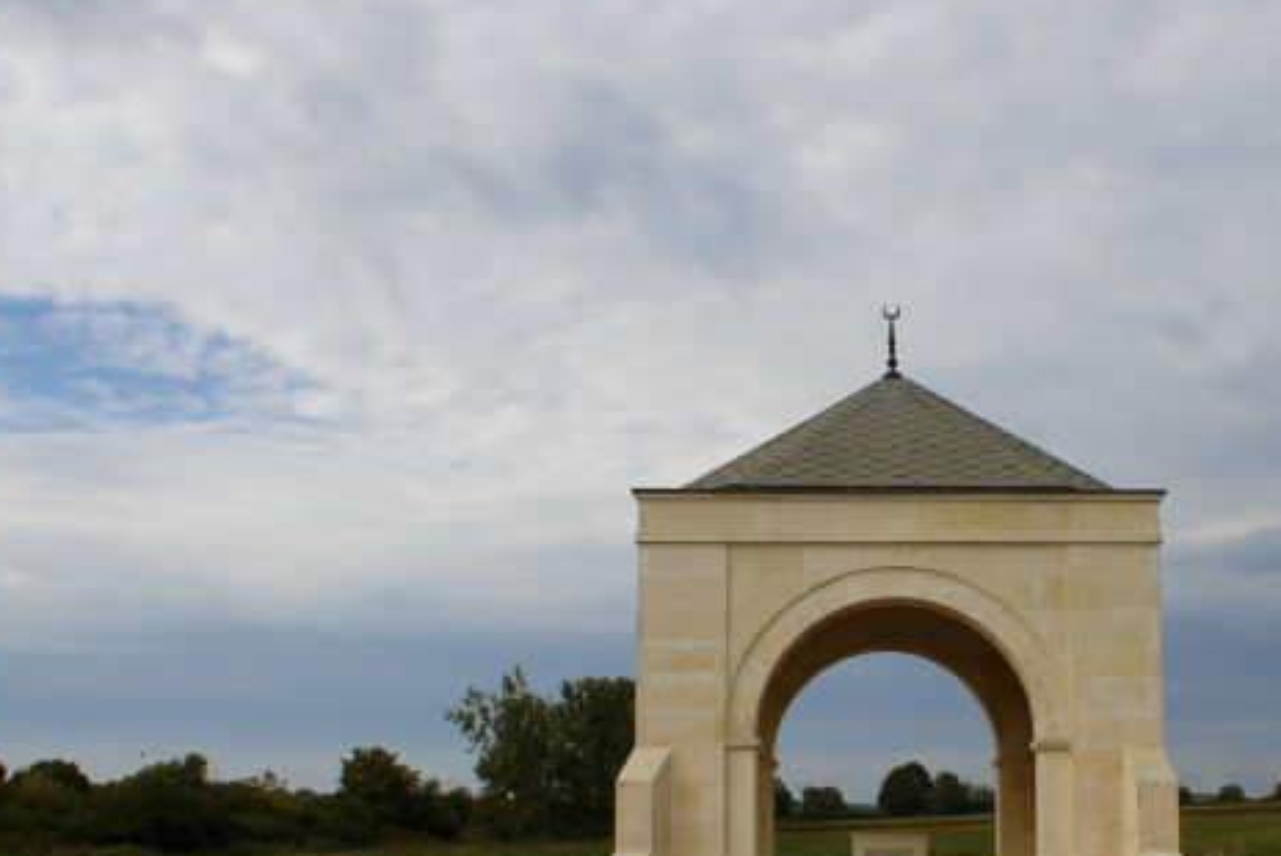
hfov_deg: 43.5
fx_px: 1567
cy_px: 596
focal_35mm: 44
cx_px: 903
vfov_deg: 30.2
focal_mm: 20
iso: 200
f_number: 10
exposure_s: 1/400
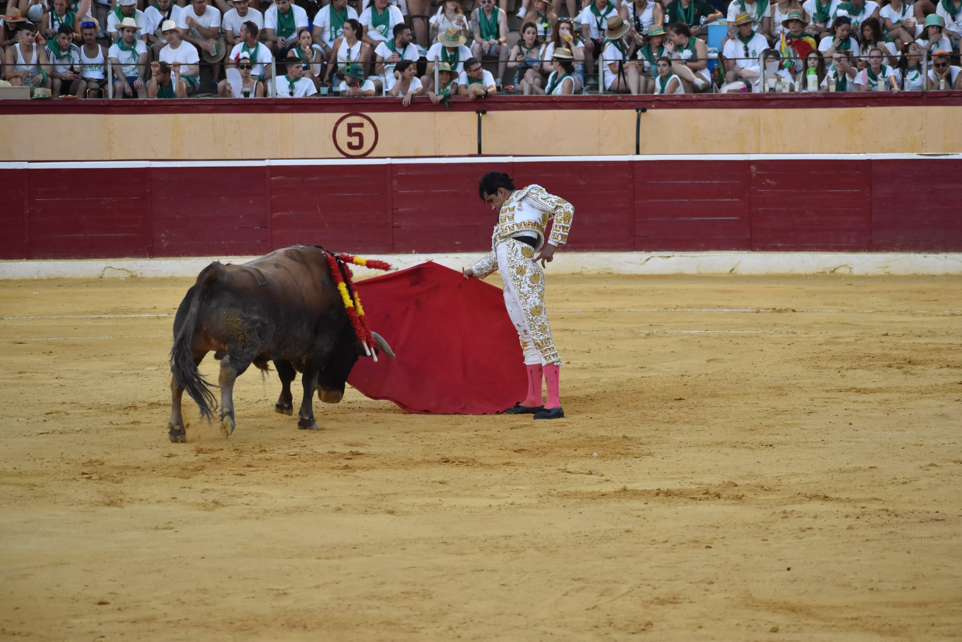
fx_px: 4088
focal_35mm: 153
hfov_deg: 13.4
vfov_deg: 9.0
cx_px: 481
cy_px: 321
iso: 1600
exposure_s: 1/320
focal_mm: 102
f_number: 4.8
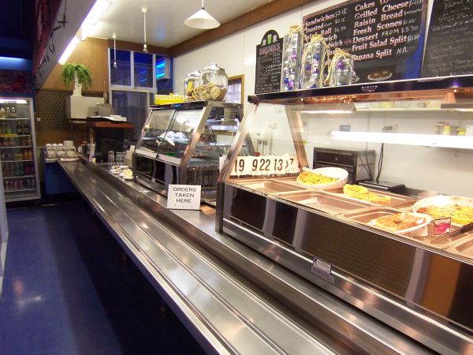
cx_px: 236
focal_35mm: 23
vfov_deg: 58.9
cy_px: 178
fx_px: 314
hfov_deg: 73.9
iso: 125
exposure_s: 1/30
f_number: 2.8
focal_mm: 3.8
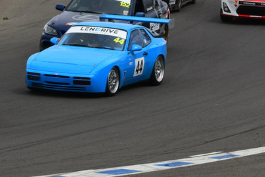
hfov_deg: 3.0
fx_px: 5082
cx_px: 126
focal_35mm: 691
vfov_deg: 2.0
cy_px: 10
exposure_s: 1/640
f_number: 11
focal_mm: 230
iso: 400
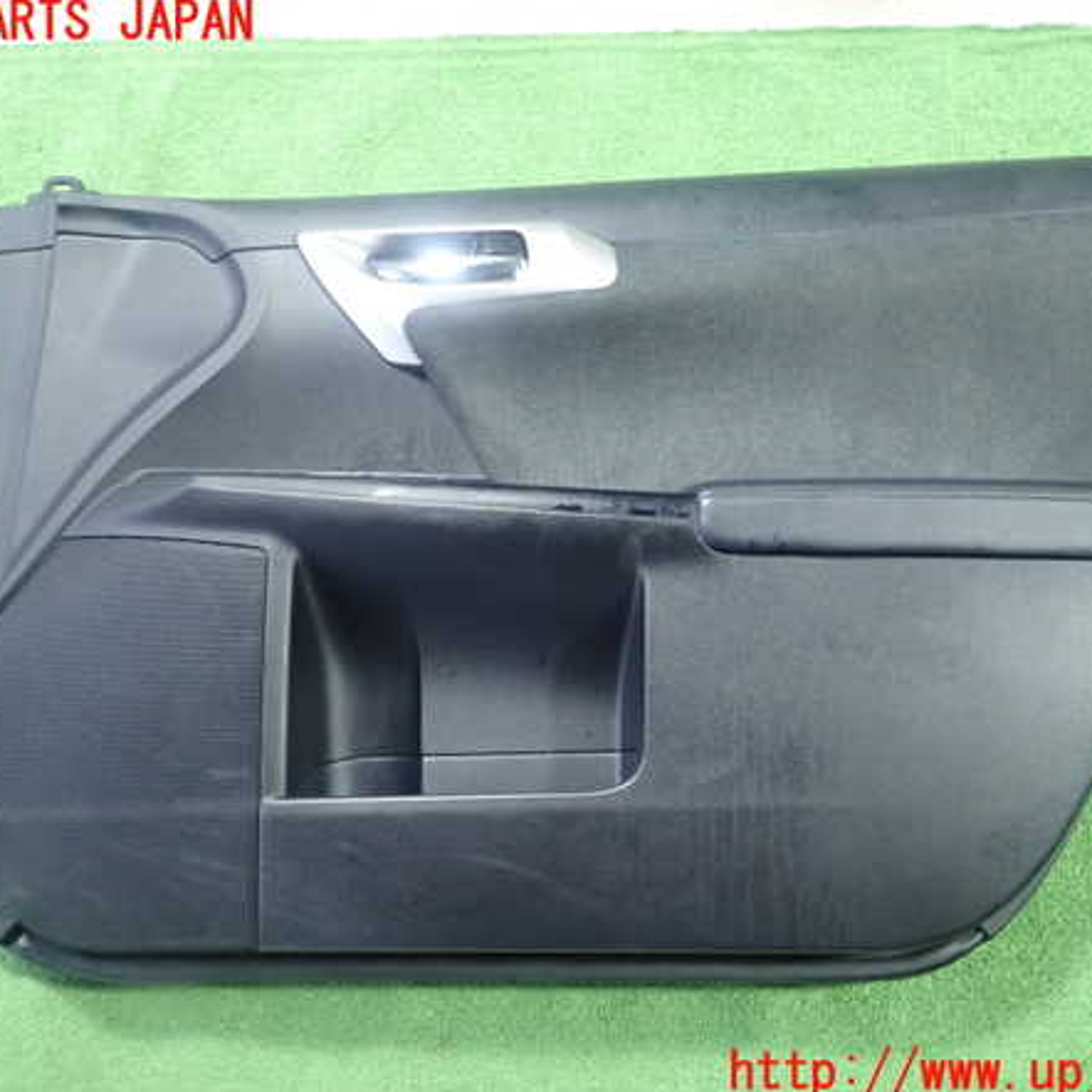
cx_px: 546
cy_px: 548
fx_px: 1071
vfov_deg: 54.0
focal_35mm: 30
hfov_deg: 54.0
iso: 500
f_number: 2
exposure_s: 1/30
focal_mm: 4.5
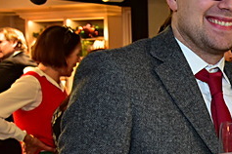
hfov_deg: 16.0
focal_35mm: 115
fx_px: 741
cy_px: 127
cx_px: 366
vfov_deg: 11.9
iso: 1600
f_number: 5.6
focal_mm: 34
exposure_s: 1/50
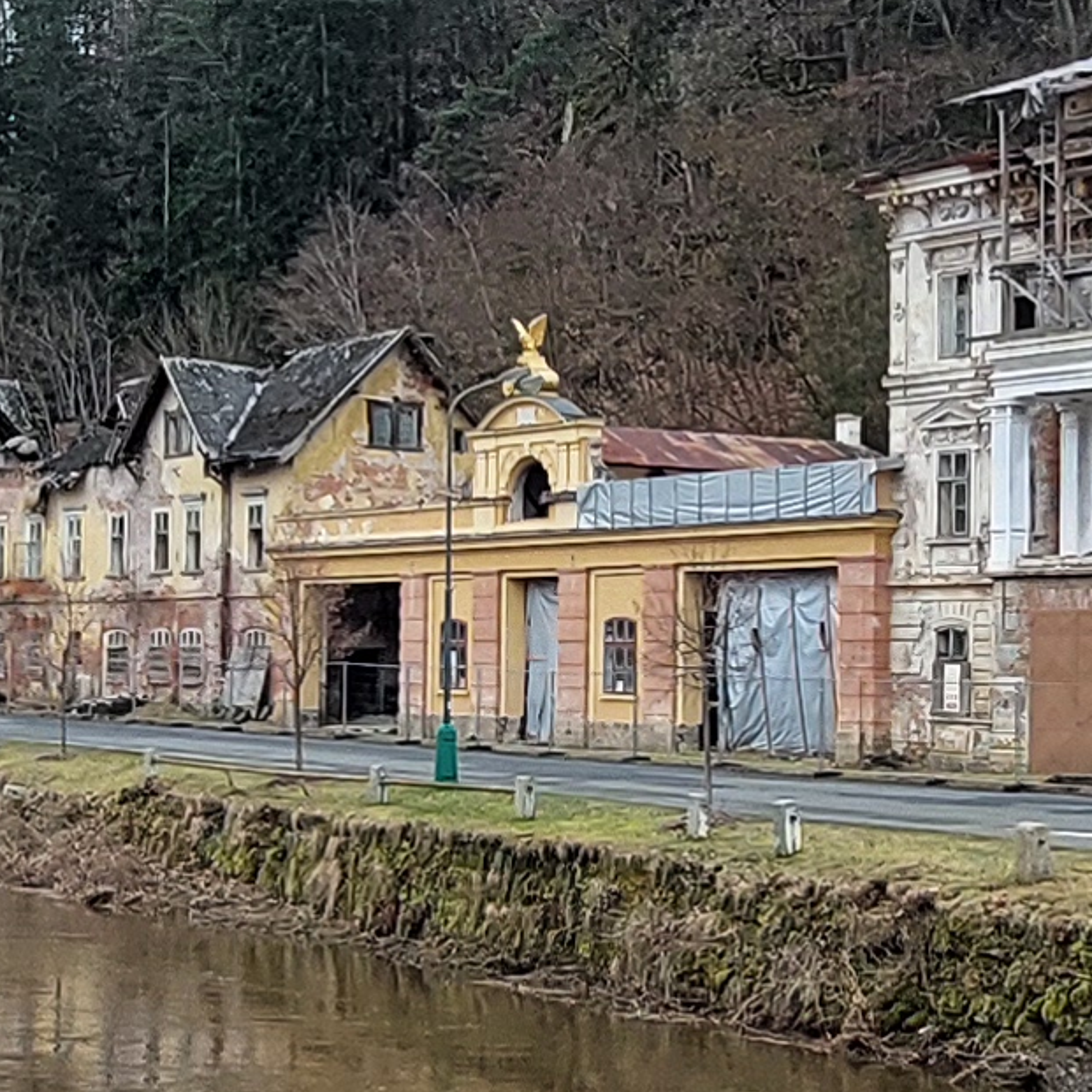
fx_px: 2641
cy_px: 640
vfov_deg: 23.3
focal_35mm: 74
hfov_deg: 23.4
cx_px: 542
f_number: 2.2
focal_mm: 1.74
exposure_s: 1/390
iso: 50
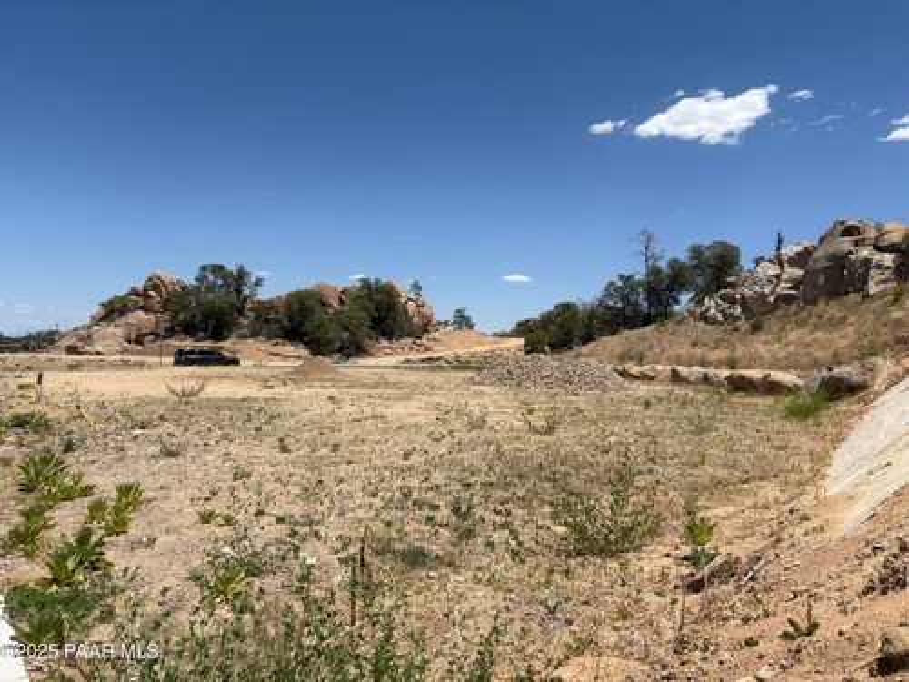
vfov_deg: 53.1
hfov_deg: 67.3
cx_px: 454
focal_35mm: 26
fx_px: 683
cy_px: 341
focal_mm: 5.96
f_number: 1.6
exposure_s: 1/5348
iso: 50
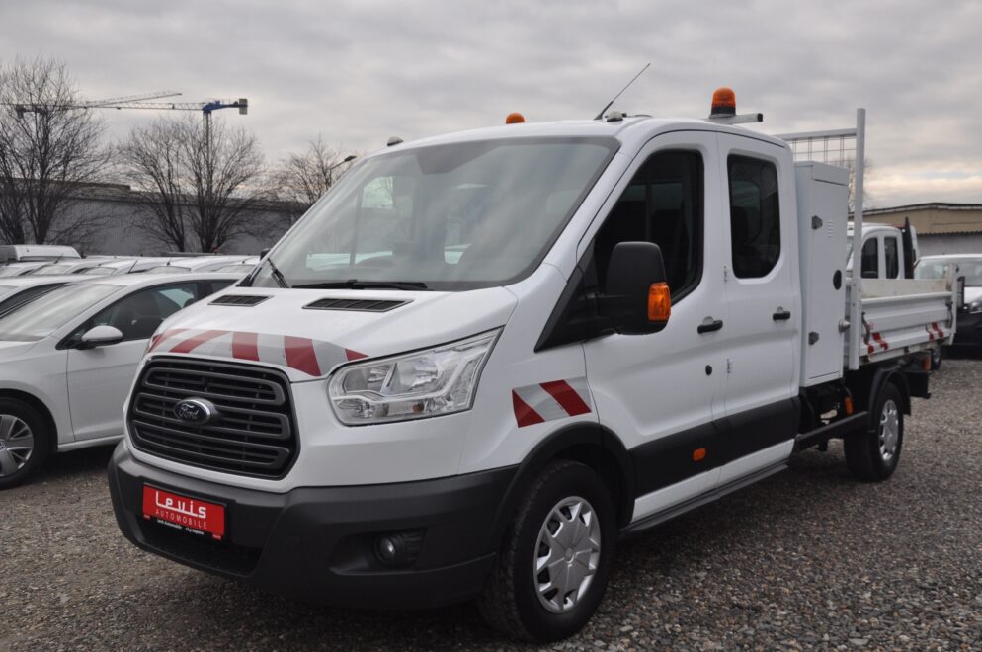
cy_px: 335
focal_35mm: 34
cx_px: 499
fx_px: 926
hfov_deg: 55.9
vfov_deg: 38.8
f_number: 9
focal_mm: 22
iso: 500
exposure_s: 1/320
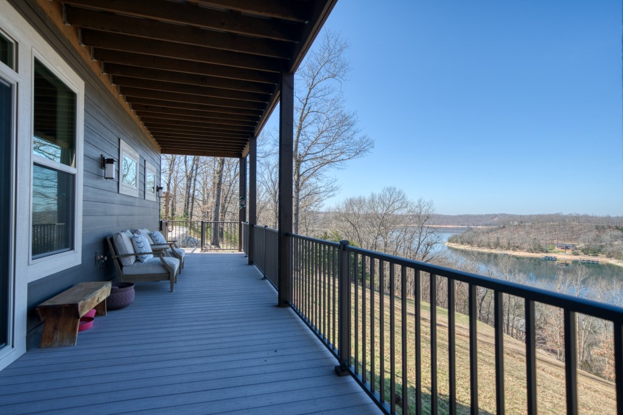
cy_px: 208
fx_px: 346
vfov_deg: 61.9
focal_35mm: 20
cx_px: 312
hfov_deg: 84.0
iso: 125
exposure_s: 1/60
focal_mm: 20
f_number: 4
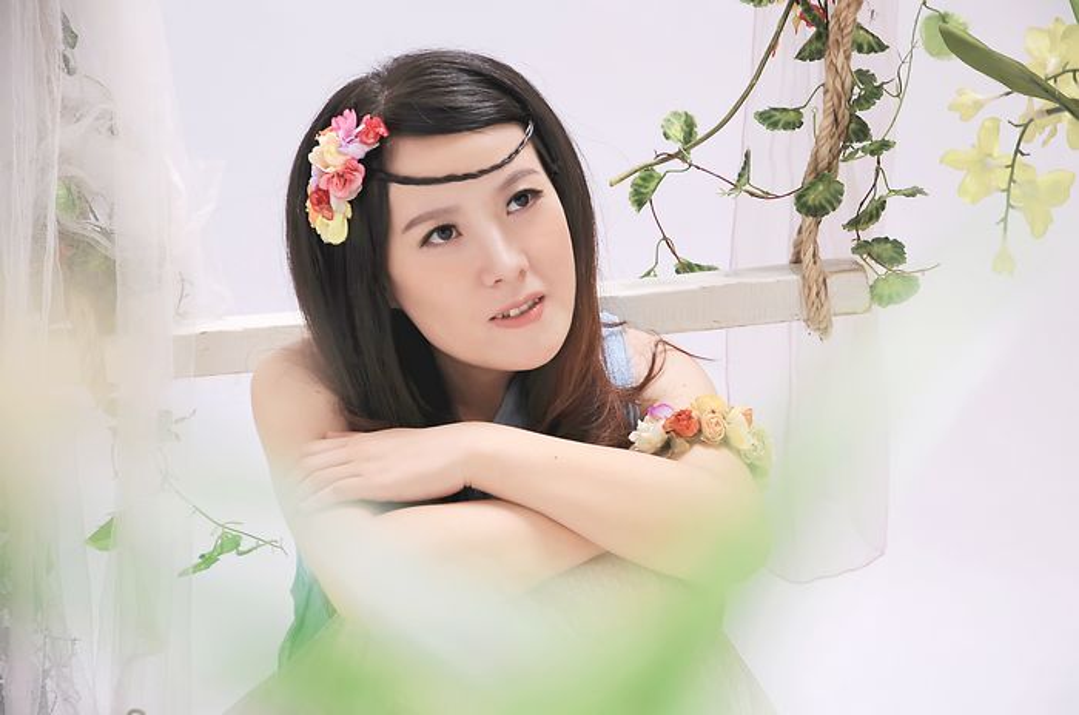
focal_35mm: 102
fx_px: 3052
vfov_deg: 13.4
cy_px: 358
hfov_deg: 20.1
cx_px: 540
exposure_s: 1/80
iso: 250
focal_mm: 68
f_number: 5.6
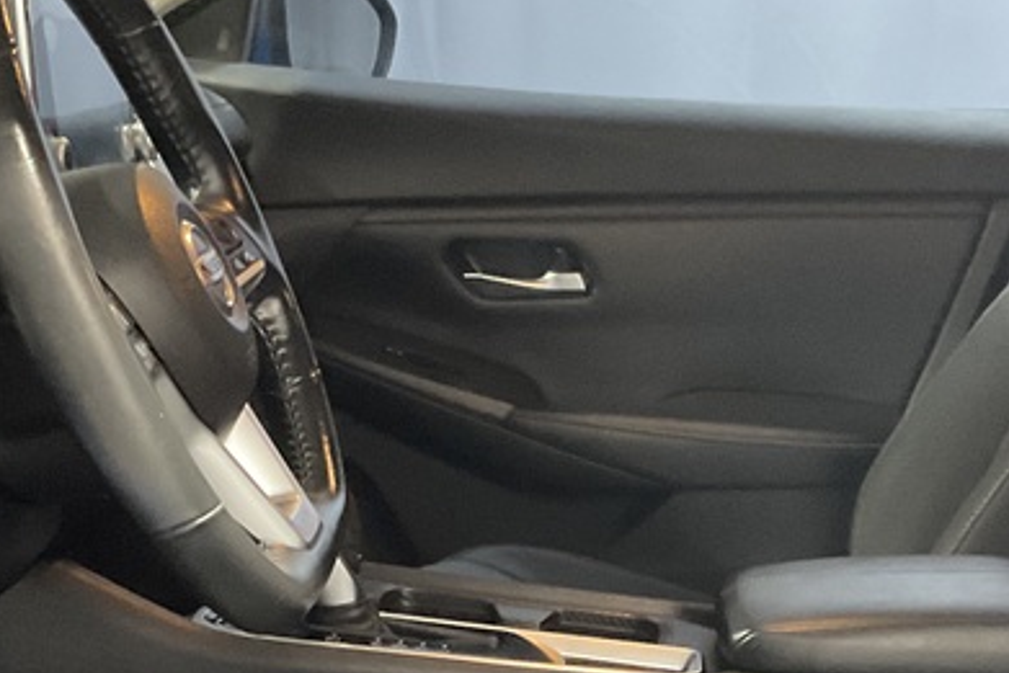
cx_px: 599
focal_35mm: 74
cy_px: 735
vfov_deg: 17.8
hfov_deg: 27.3
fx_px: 2075
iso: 320
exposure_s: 1/40
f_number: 1.8
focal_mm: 3
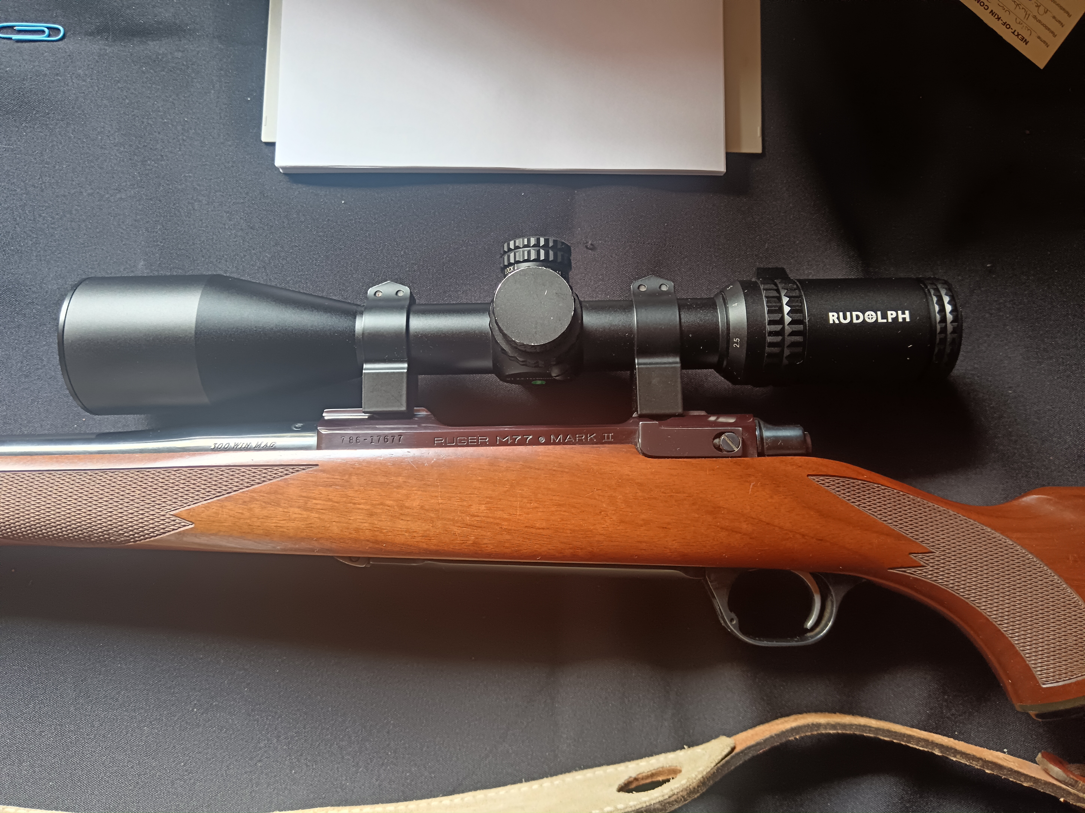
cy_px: 406
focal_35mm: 27
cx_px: 542
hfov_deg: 65.3
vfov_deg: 51.4
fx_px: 846
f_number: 1.9
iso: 950
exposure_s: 1/50
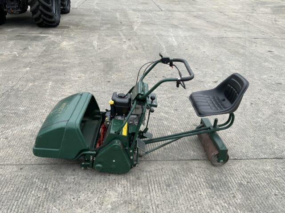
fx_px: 239
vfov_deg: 48.2
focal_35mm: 29
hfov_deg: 61.7
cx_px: 142
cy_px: 106
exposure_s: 1/256
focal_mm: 3
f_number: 1.8
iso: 16
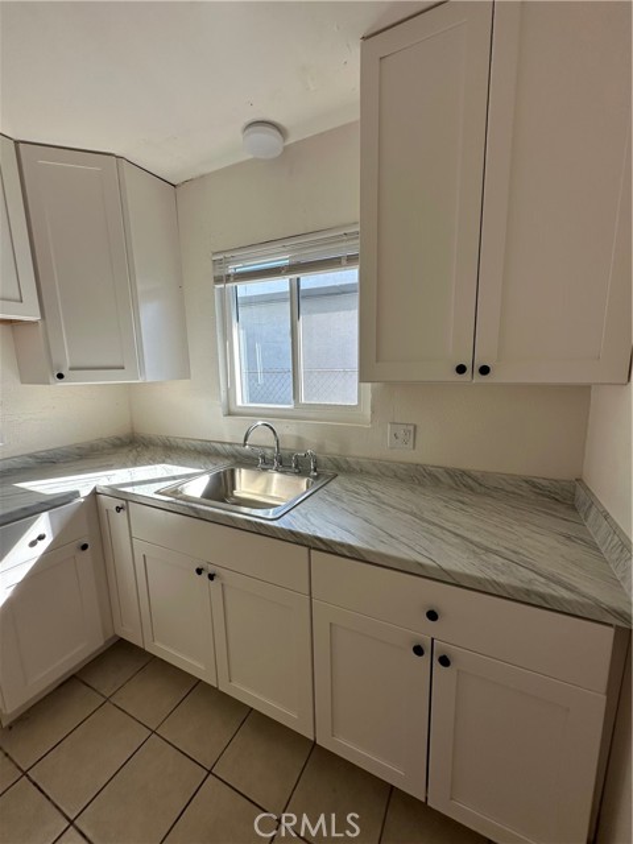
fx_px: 341
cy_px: 422
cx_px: 316
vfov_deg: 102.1
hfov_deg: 85.7
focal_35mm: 14
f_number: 2.2
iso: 40
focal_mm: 2.22
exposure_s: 1/192
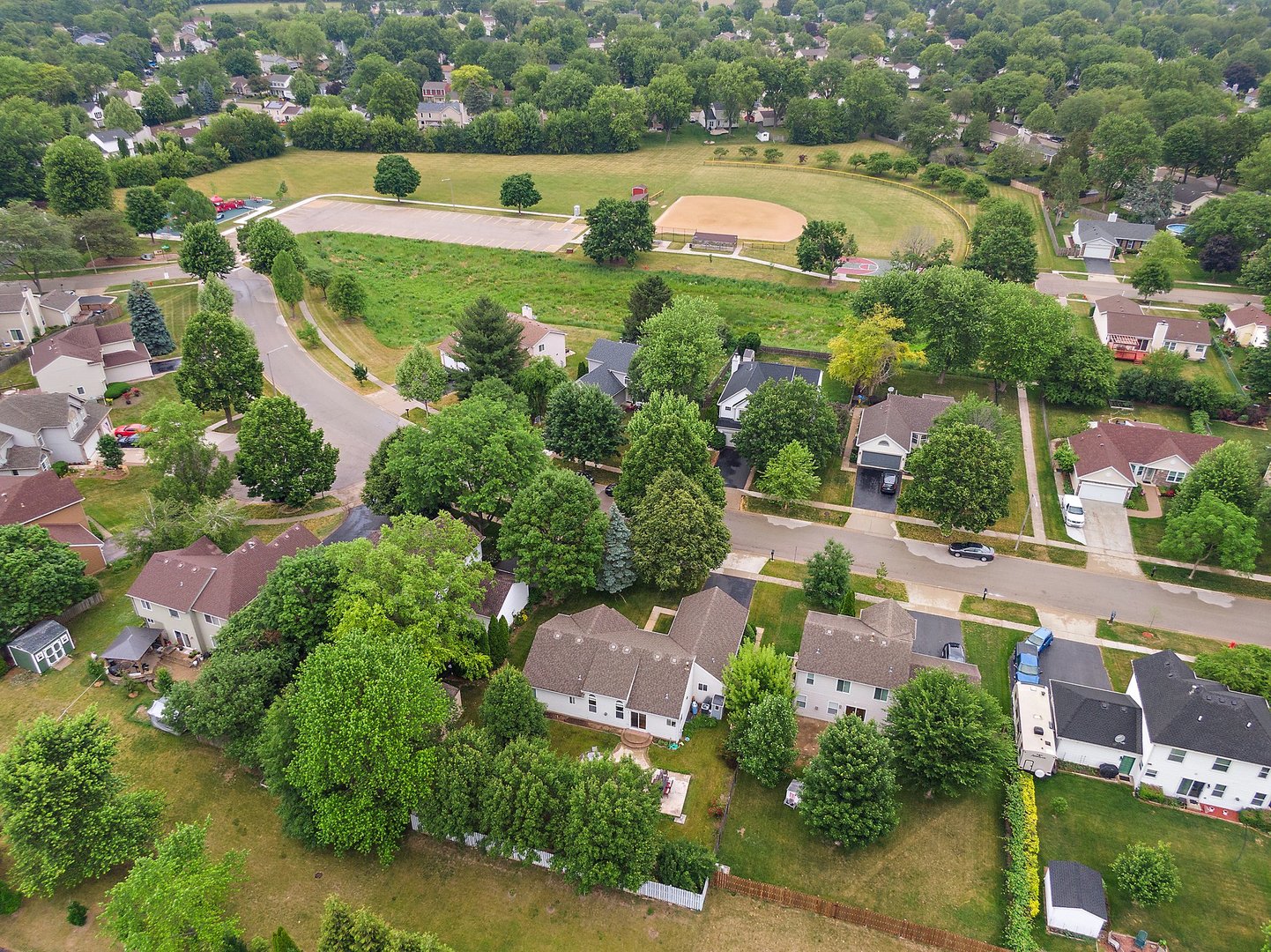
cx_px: 636
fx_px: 881
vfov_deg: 56.8
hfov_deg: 71.6
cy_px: 476
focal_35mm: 24
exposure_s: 1/120
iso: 100
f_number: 2.8
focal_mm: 4.39
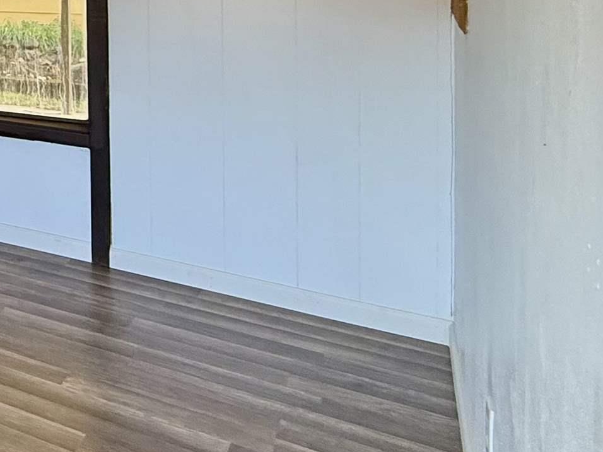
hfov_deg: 29.0
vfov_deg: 29.5
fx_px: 784
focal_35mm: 45
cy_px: -25
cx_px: -272
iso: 160
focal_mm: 2.22
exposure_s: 1/120
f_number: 2.2
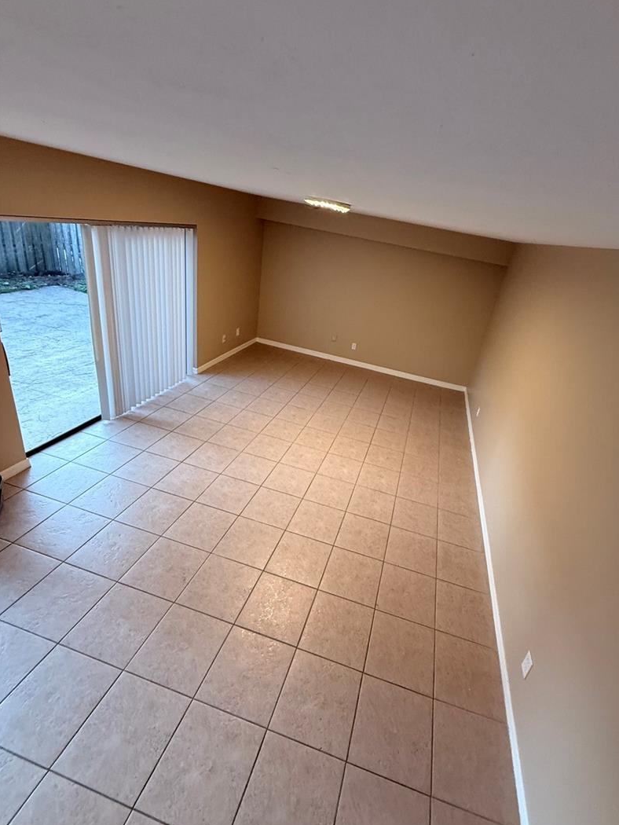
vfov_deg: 94.4
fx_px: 381
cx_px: 350
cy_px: 389
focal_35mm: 16
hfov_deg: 77.7
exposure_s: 1/60
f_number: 2.2
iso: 320
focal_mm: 2.22
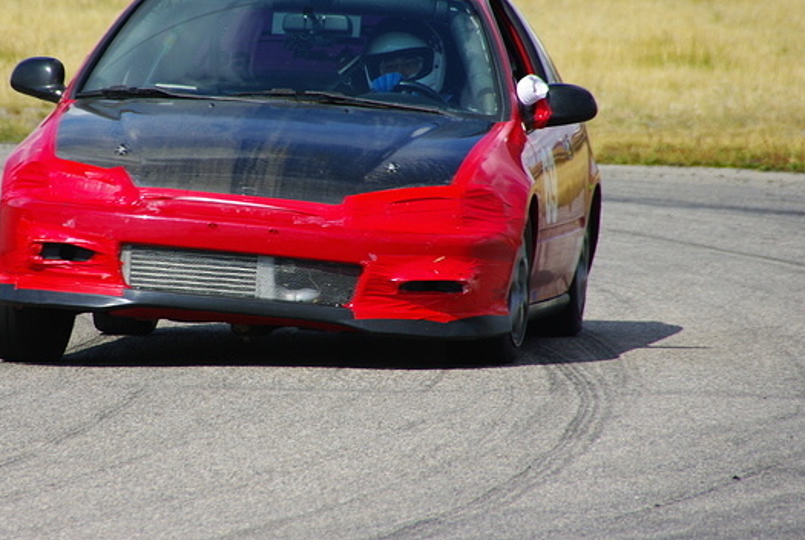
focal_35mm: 571
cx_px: 242
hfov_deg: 3.6
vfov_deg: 2.4
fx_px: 12790
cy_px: 201
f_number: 9
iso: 100
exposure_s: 1/250
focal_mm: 250
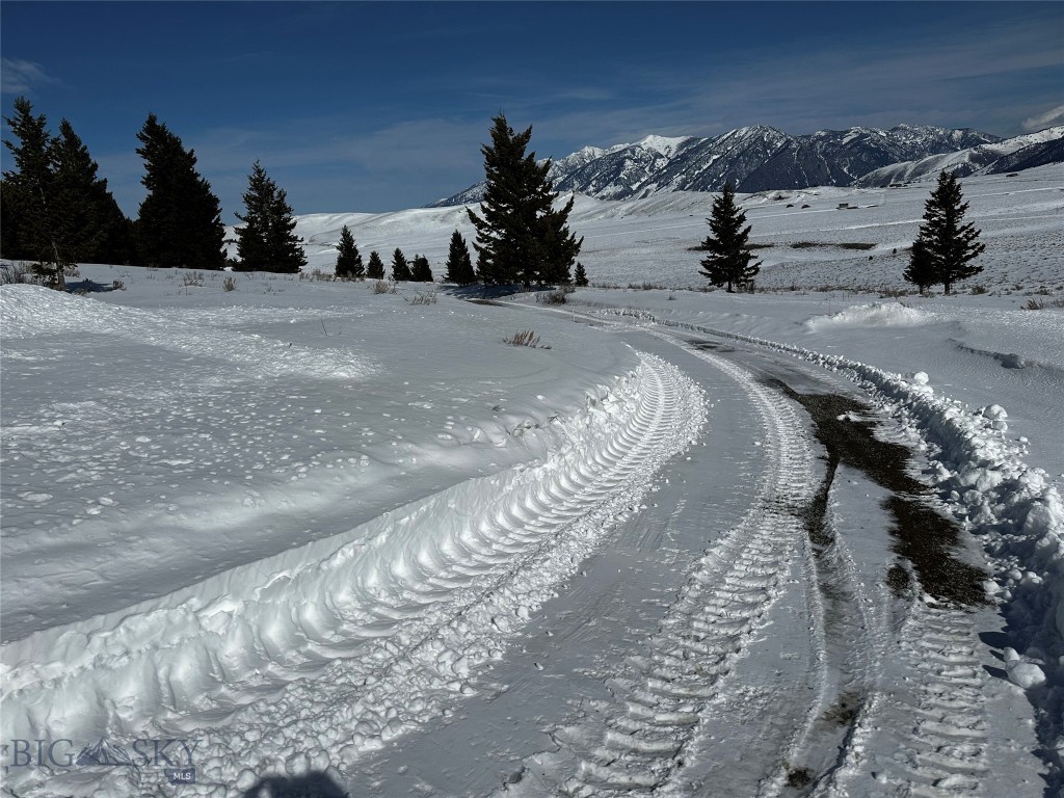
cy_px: 399
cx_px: 532
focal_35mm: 24
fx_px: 738
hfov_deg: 71.6
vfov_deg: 56.8
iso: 64
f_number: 1.78
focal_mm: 6.86
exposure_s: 1/29412
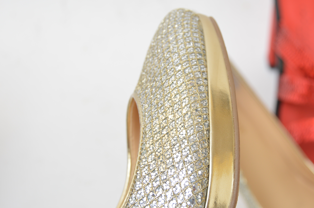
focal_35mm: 81
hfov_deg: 25.1
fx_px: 706
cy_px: 120
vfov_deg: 16.8
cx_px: 181
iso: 200
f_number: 4.8
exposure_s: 1/160
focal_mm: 38
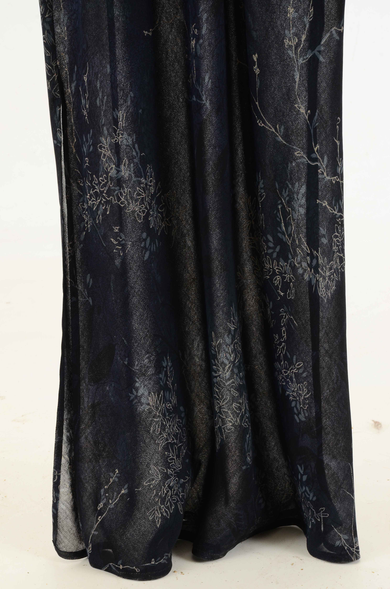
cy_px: 294
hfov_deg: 11.4
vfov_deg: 17.1
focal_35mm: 120
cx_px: 195
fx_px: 1959
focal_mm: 80
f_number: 13
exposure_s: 1/80
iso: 400
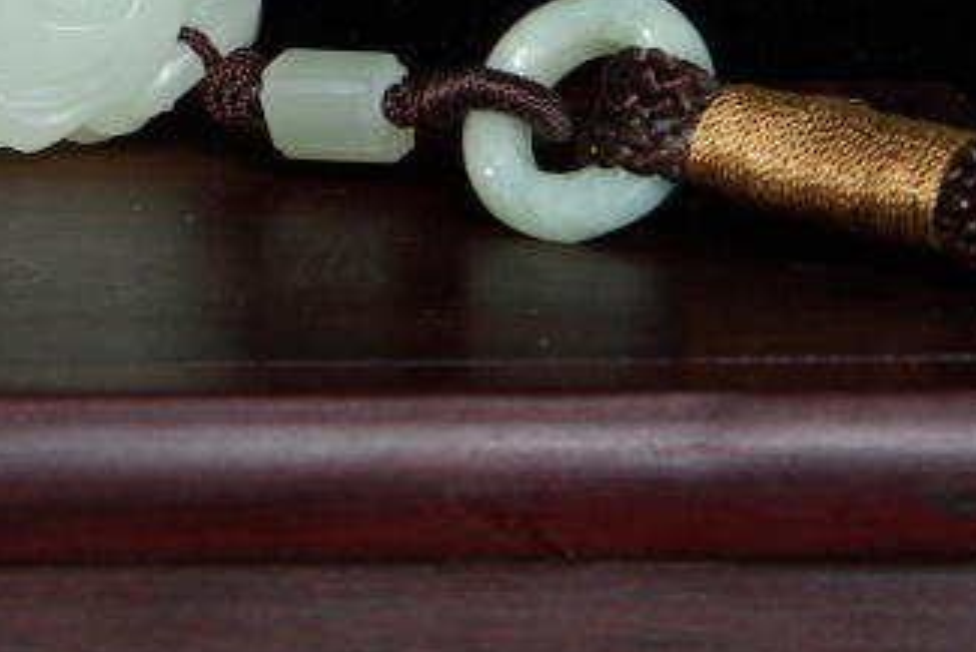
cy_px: -131
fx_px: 8977
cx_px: -207
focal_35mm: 331
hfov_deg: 6.2
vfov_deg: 4.1
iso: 200
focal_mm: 70
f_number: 16
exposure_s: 1.5
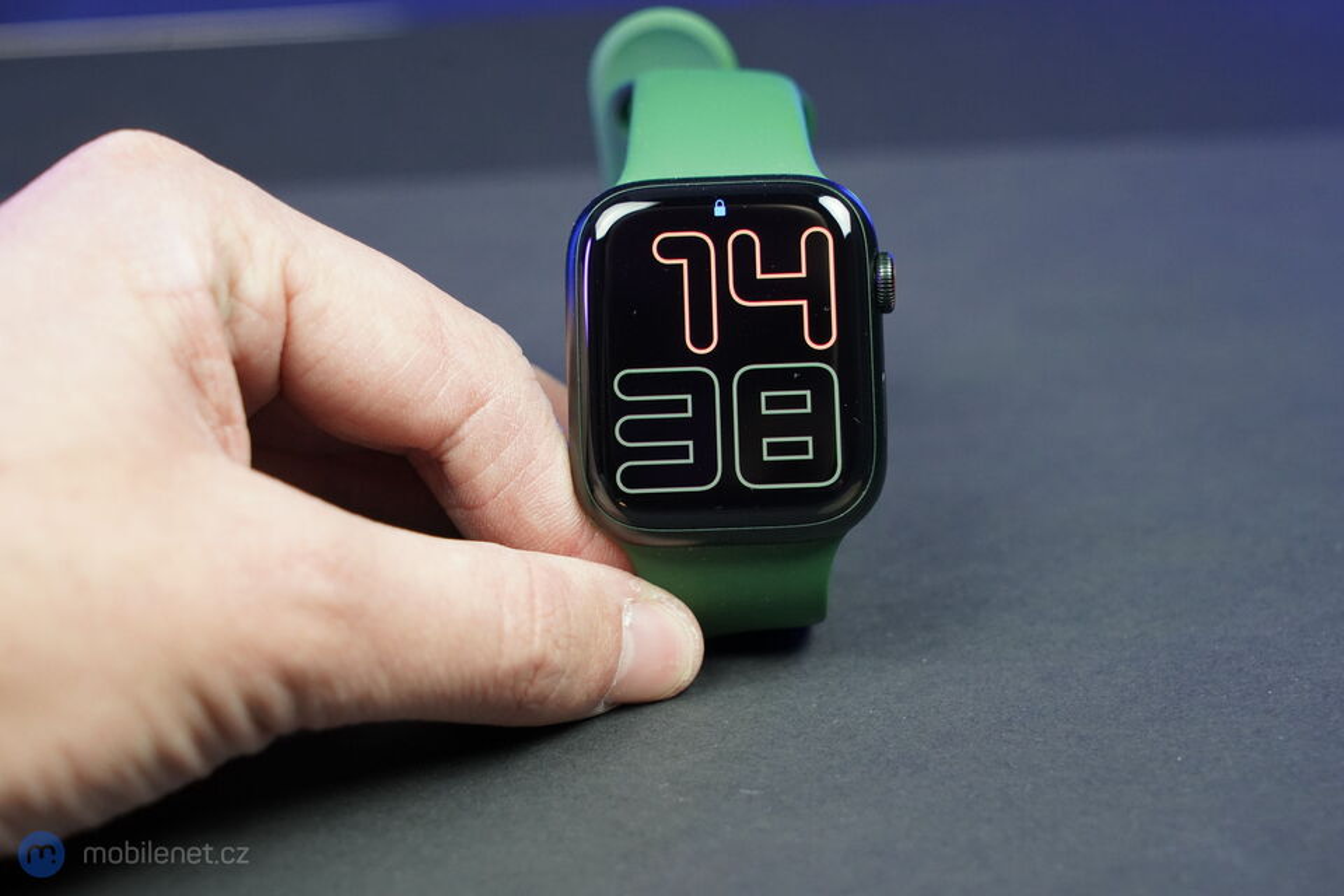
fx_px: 2613
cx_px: 672
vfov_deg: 19.5
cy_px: 448
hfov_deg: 28.8
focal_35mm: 70
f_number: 7.1
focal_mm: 70
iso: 3200
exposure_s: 1/125
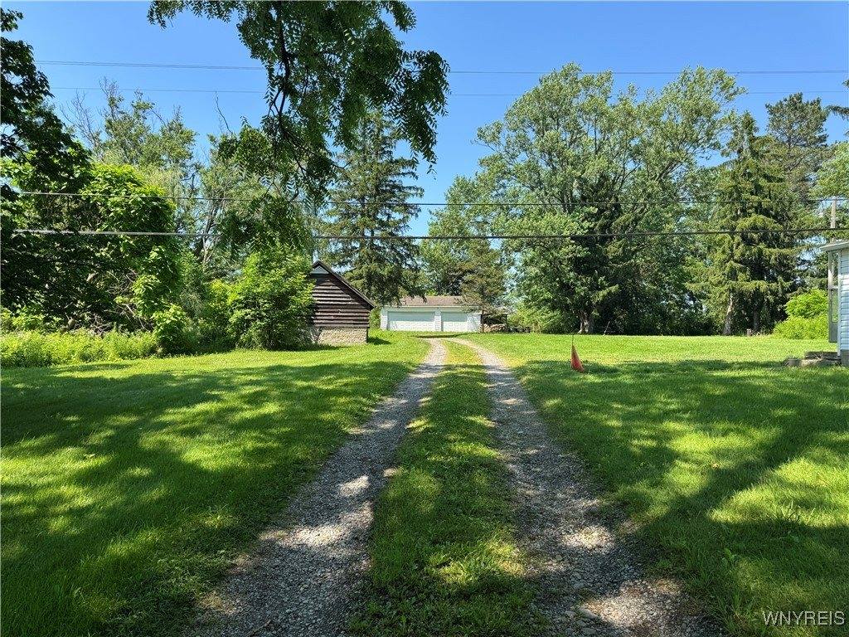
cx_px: 424
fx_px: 589
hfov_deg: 71.6
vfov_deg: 56.8
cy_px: 318
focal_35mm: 24
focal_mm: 6.76
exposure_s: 1/1597
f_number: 1.78
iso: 80
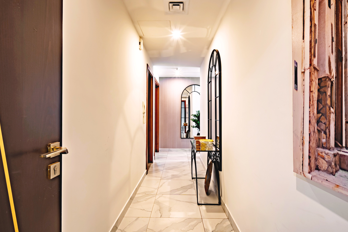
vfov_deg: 70.4
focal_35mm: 17
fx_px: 164
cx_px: 174
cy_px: 123
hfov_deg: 93.3
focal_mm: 12
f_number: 8
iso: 100
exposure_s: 1/6
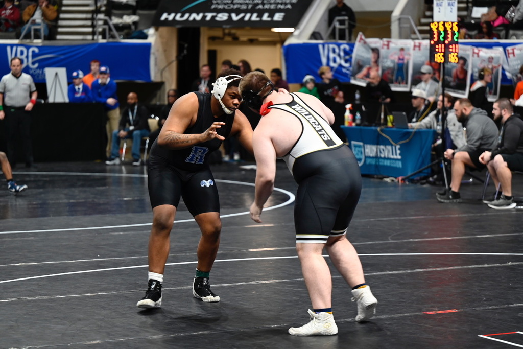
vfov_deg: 13.0
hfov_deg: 19.5
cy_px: 174
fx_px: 1526
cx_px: 262
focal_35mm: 105
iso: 800
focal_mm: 105
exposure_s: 1/125
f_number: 2.8
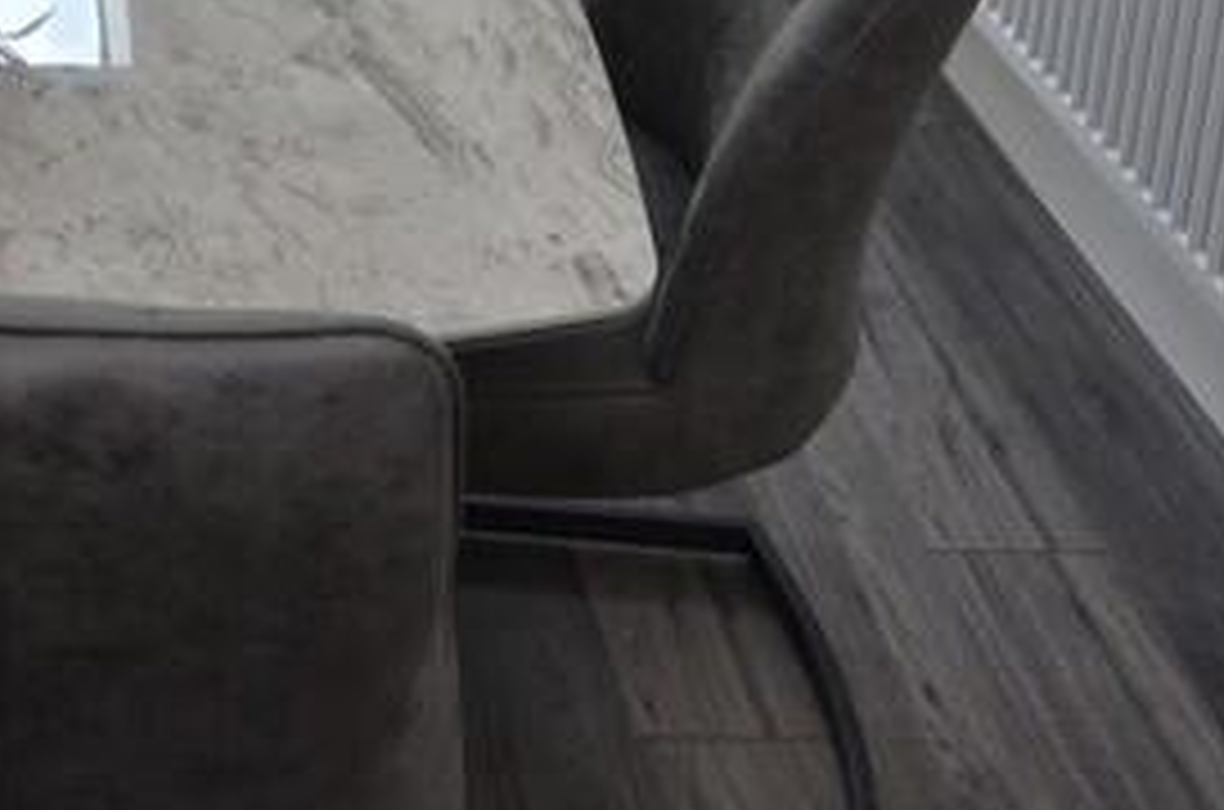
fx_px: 2203
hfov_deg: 28.3
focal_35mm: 65
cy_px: -544
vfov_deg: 17.7
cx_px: -117
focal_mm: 11.5
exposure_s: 1/60
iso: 640
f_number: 5.6
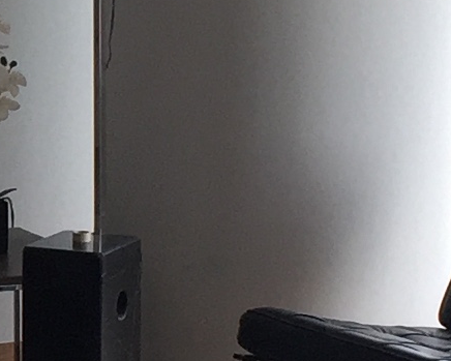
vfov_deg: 7.3
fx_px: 2830
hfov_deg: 8.8
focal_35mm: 212
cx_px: -309
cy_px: 109
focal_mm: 4.15
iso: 50
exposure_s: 1/120
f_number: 2.2
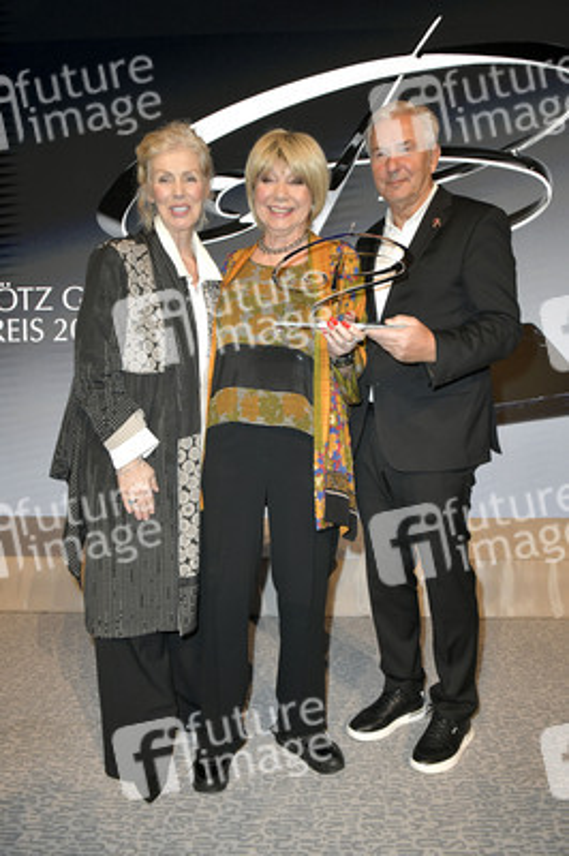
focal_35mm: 26
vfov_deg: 69.4
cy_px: 428
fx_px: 617
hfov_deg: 49.5
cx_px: 284
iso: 1600
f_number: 5.6
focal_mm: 26
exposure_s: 1/250
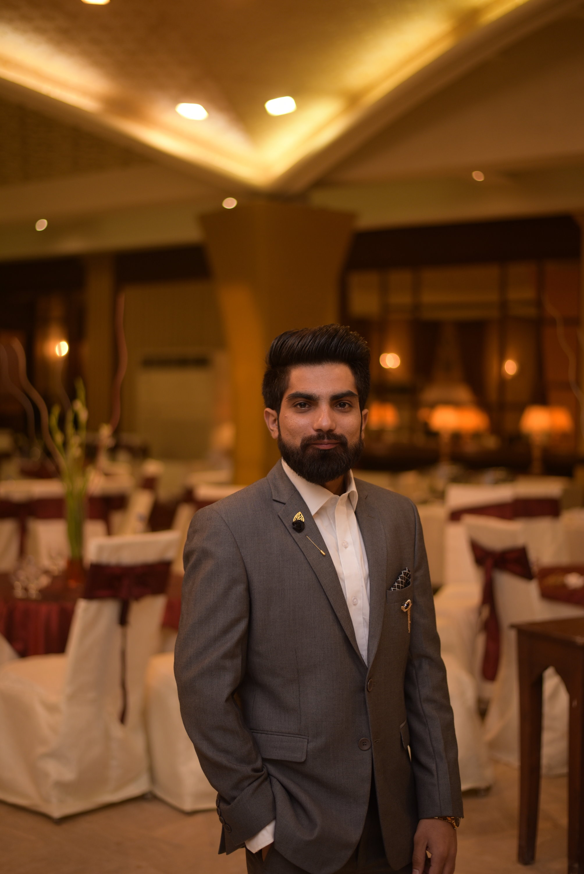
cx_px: 292
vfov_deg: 39.6
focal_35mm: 50
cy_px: 437
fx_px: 1215
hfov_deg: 27.0
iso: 400
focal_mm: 50
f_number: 1.8
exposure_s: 1/200
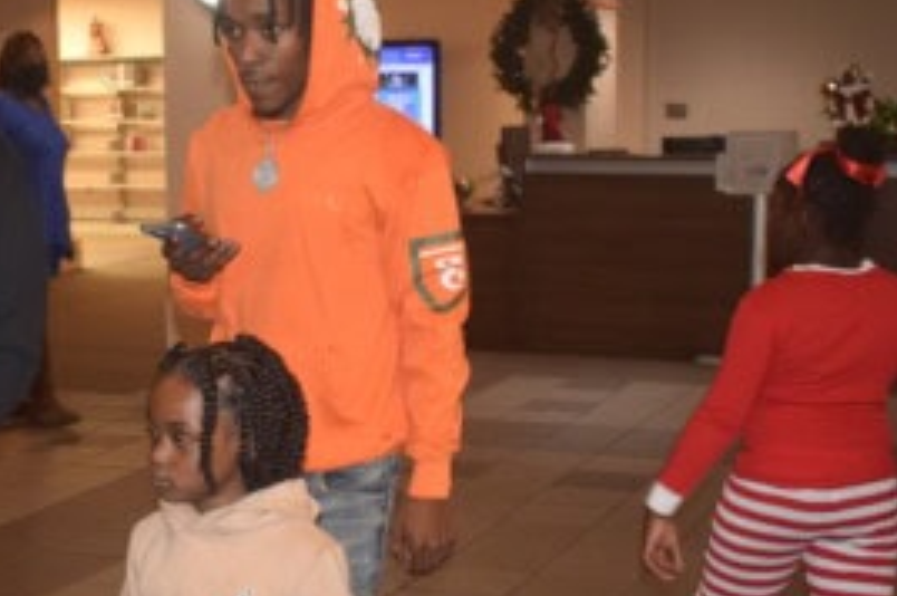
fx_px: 1842
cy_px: 372
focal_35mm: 74
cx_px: 244
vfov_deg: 18.3
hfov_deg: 27.1
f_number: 4
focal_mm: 22
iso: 800
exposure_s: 1/60
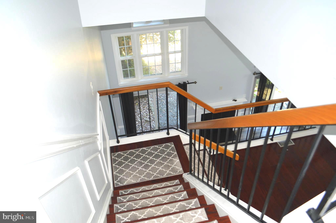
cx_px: 168
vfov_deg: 47.8
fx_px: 252
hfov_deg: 67.4
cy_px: 112
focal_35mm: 27
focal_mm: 18
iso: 400
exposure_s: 1/60
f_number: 3.5
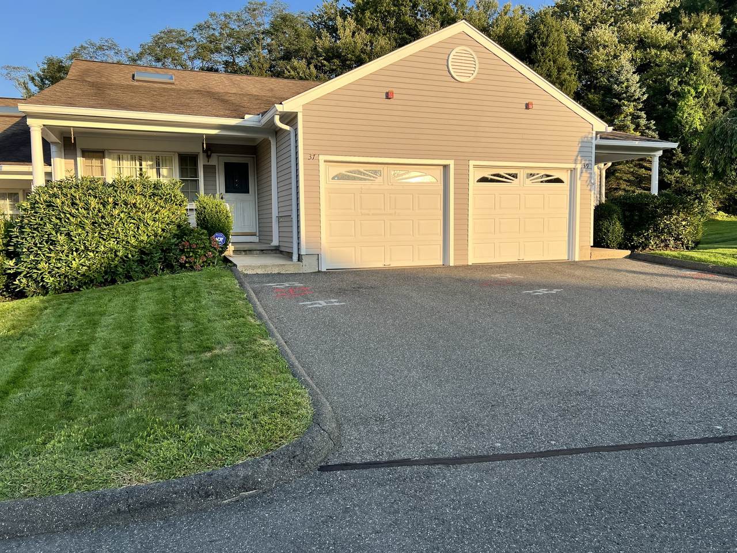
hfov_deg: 67.3
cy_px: 276
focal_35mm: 26
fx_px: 554
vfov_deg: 53.1
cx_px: 368
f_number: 1.5
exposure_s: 1/1488
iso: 50
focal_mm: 5.7
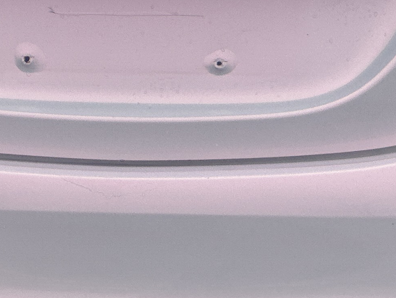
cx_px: 139
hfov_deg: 6.2
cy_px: 63
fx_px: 3628
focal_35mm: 317
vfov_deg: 4.7
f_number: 2.8
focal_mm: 9
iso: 32
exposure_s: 1/471
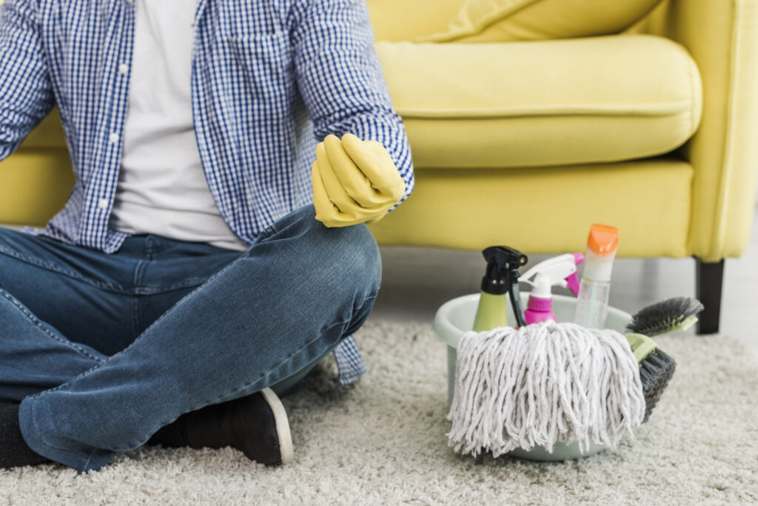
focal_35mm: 50
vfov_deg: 27.0
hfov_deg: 39.6
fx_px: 1053
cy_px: 253
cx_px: 379
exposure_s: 1/125
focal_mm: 50
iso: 320
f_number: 4.5
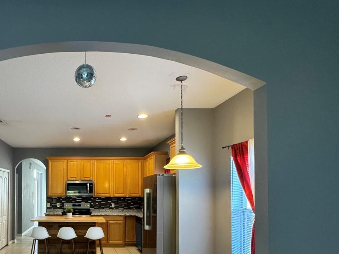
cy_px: 189
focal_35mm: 25
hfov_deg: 64.8
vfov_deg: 52.6
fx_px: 245
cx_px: 81
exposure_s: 1/60
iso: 400
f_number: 2.2
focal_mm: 2.22
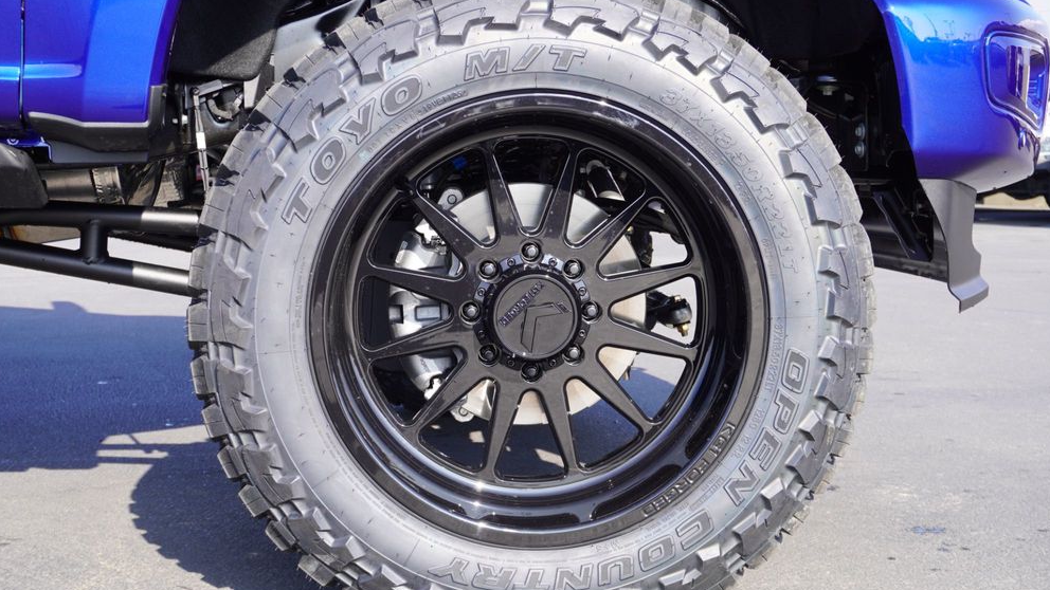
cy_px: 306
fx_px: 1491
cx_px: 522
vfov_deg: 22.4
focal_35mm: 54
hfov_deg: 38.8
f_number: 7.1
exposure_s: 1/80
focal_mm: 33
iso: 100
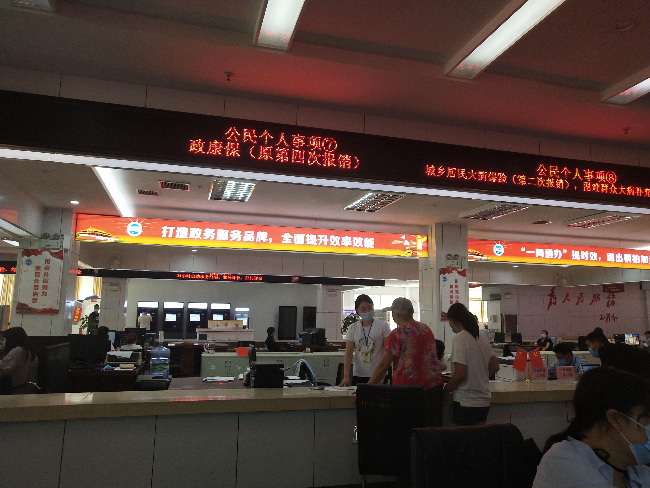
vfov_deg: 46.8
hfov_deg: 60.0
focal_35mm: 30
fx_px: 563
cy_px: 244
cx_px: 325
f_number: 1.8
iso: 226
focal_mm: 3.95
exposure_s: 1/100
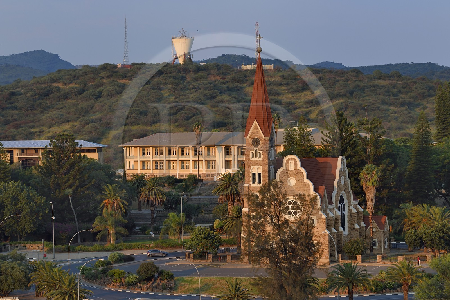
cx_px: 225
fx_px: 1686
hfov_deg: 15.2
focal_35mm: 135
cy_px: 150
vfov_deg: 10.1
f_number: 6.3
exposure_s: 1/250
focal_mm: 135
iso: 200
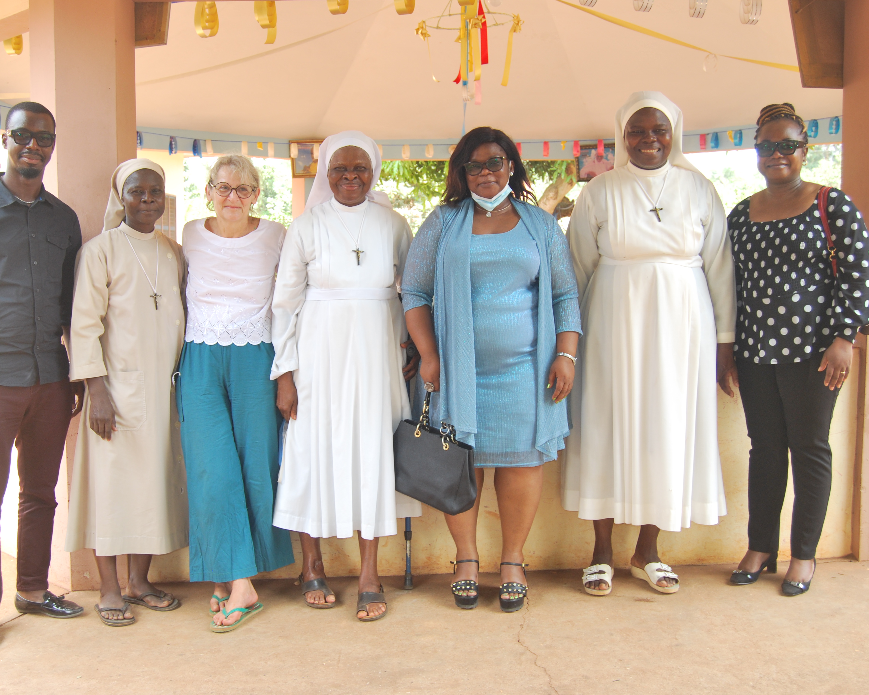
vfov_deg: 36.5
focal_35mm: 41
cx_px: 388
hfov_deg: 44.7
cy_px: 346
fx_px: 1054
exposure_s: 1/60
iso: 200
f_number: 4.5
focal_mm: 24
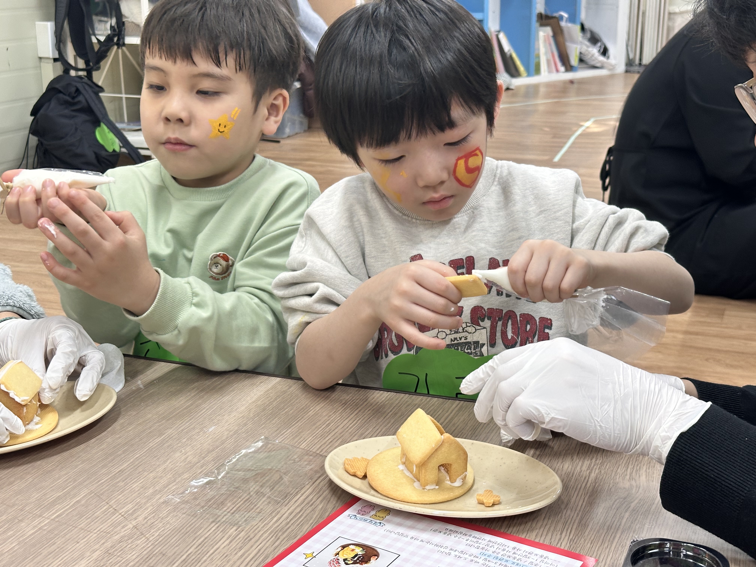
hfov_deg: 39.7
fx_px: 1048
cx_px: 378
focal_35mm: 48
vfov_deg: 30.3
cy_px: 284
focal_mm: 6.86
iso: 100
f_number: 1.78
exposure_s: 1/60
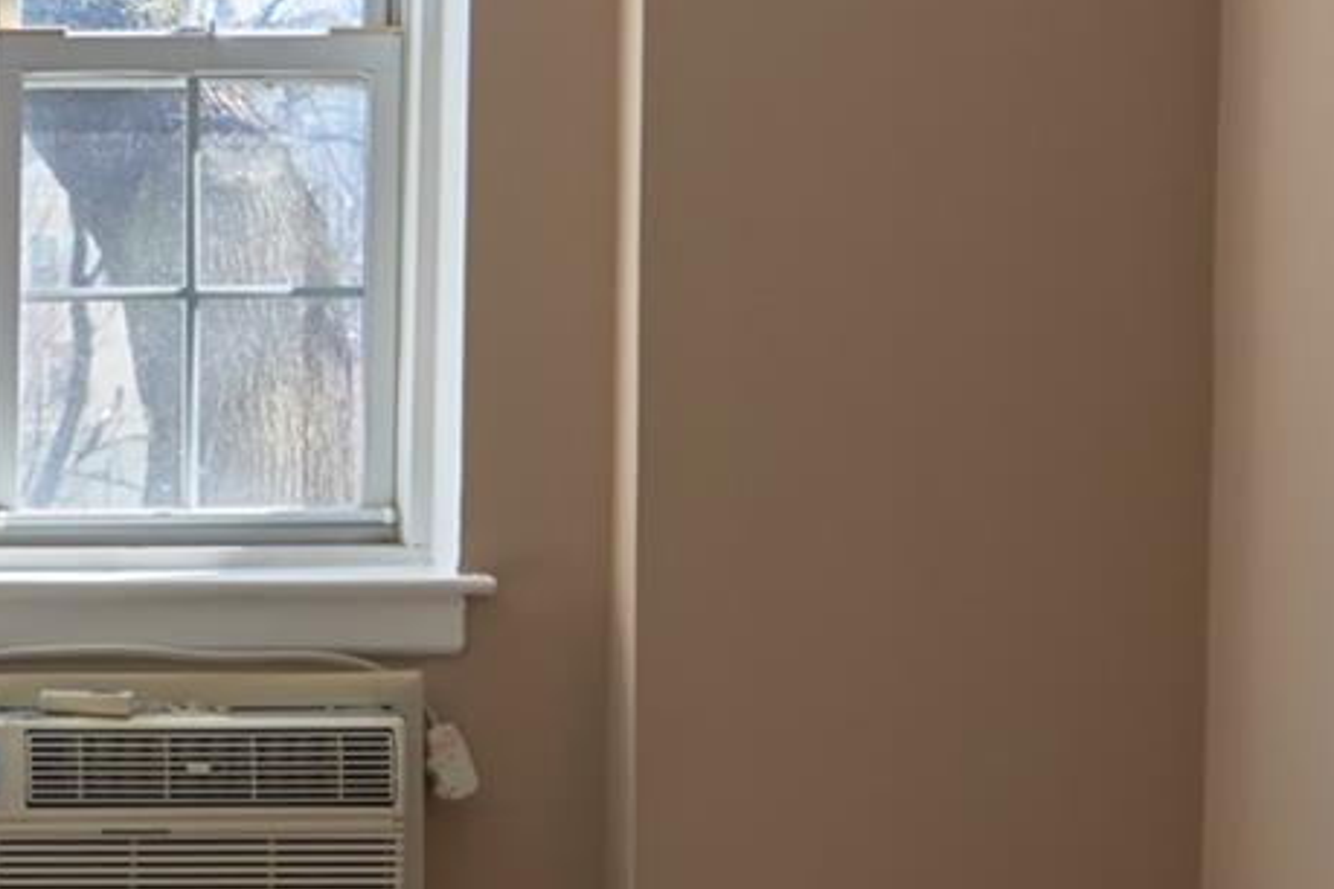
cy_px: 620
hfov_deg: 17.5
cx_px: -573
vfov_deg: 12.8
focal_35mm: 107
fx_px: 3965
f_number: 8
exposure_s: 1/13
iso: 160
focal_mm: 16
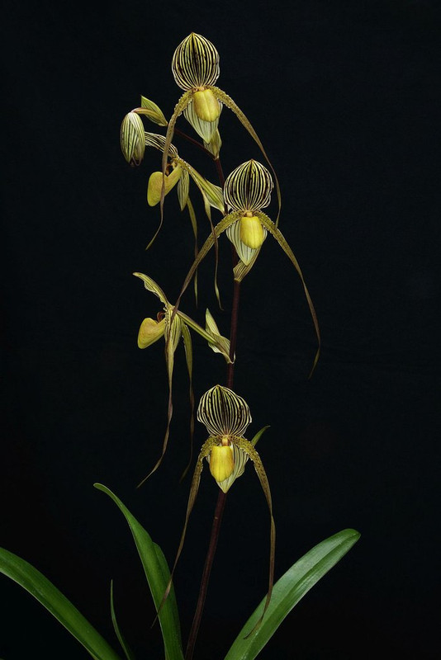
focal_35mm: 38
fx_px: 698
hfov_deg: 35.1
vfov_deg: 50.7
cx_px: 220
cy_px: 330
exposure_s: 1/8
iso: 200
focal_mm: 38
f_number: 16
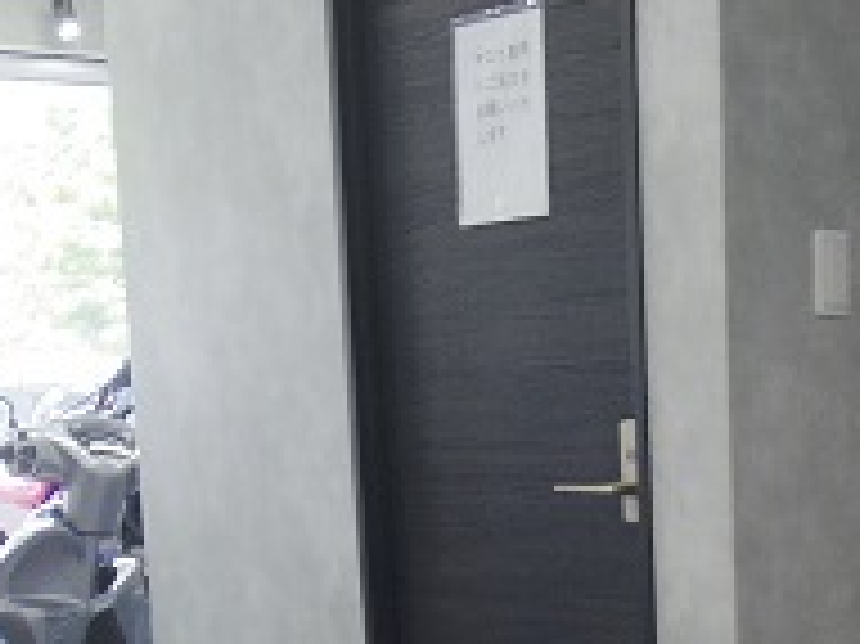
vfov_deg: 16.8
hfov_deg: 23.5
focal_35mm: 77
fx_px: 1912
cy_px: 1040
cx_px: 982
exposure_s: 1/40
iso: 200
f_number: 2.8
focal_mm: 5
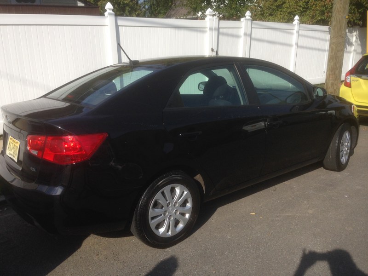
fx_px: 351
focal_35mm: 33
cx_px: 184
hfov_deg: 55.4
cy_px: 138
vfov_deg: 42.9
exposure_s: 1/1748
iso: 50
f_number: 2.4
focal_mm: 4.12
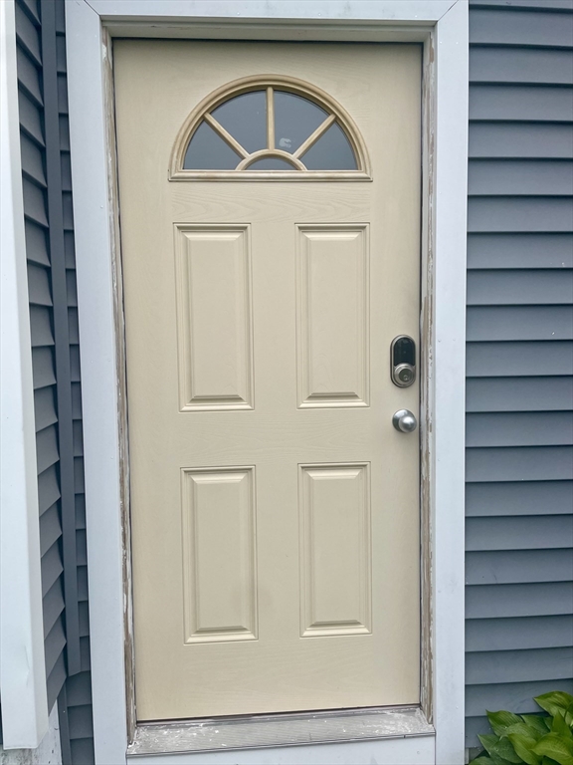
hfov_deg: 53.1
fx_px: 574
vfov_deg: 67.3
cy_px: 382
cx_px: 286
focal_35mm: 26
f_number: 1.6
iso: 32
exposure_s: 1/2681
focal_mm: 4.2
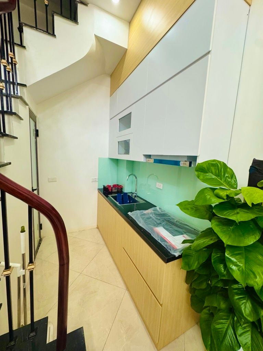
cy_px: 176
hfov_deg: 85.7
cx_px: 132
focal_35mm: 14
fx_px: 142
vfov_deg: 102.1
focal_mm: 2.22
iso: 320
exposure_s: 1/100
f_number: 2.2
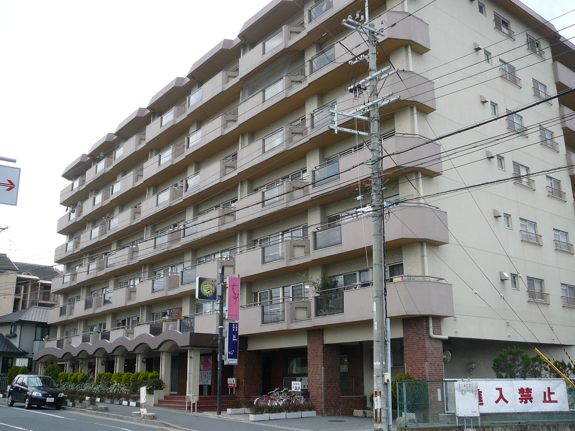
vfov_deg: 40.7
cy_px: 216
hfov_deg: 52.6
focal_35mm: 35
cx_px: 288
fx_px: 581
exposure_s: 1/640
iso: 80
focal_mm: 5.2
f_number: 2.8
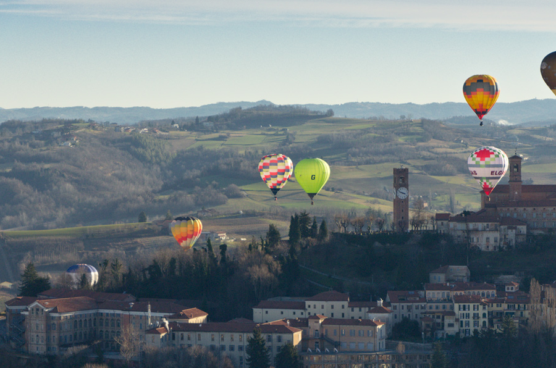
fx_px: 2466
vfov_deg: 8.5
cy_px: 228
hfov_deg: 12.9
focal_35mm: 160
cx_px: 329
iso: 400
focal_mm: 80
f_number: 5.6
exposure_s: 1/500
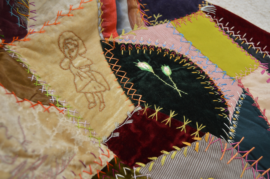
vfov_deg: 34.1
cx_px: 135
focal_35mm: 39
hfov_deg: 49.6
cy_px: 90
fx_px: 292
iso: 200
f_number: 5
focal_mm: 26
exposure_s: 1/125
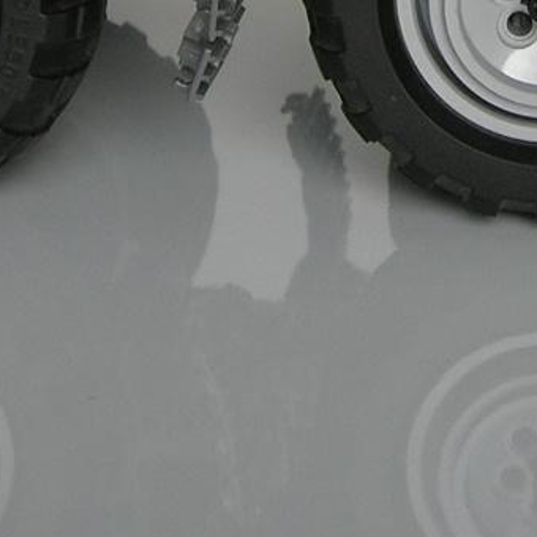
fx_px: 2773
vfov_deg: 10.5
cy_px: -366
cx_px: 532
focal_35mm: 158
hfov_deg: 11.0
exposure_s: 1/36.5
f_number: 2.8
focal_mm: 7.8
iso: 64
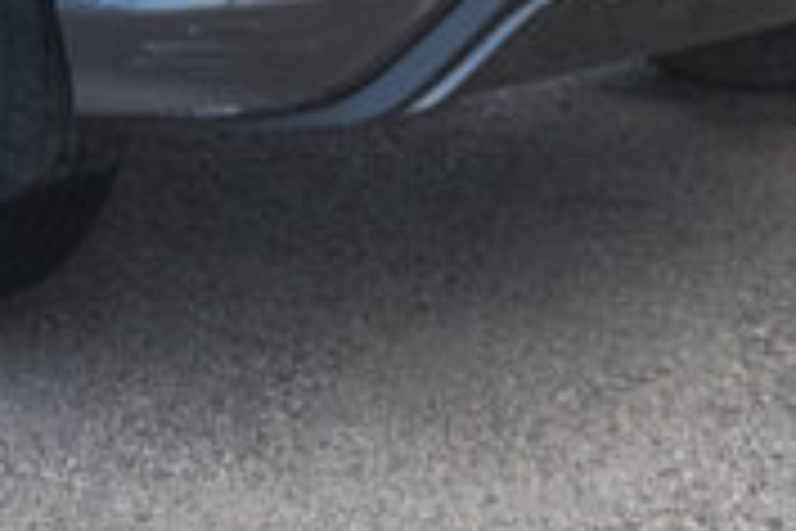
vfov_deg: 6.1
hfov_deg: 9.2
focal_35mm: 220
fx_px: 4864
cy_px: -542
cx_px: -171
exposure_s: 1/40
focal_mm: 25.6
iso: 160
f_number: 8
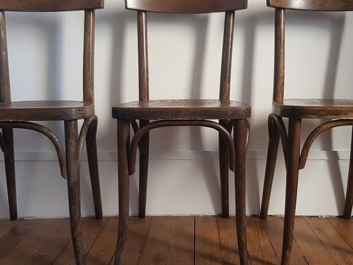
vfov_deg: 35.9
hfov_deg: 46.8
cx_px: 181
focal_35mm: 40
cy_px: 117
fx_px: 408
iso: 125
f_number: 1.7
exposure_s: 1/60
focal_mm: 4.2
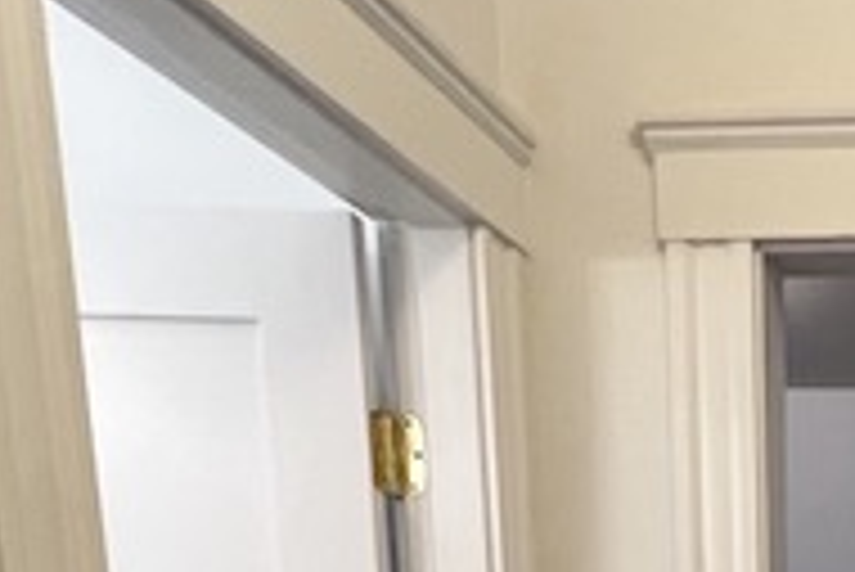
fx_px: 1355
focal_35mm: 57
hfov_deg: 30.3
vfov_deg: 18.1
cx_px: 1004
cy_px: 1067
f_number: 1.8
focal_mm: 1.57
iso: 125
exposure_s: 1/60
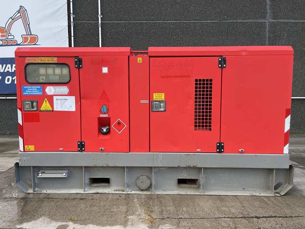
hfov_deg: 67.3
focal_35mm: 26
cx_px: 152
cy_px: 114
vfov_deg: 53.1
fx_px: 229
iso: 32
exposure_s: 1/182
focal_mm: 5.1
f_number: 1.6
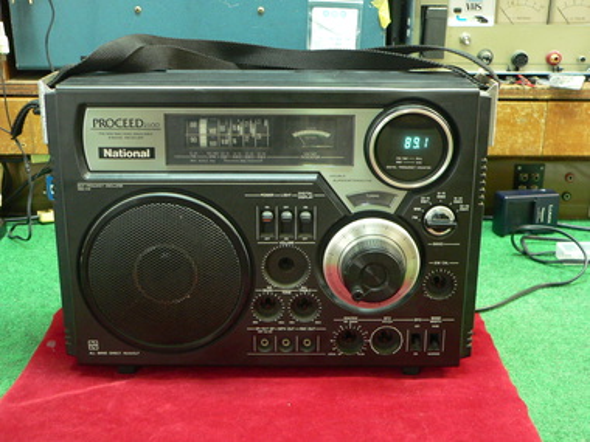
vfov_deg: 31.5
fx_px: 784
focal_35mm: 46
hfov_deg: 41.2
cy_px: 221
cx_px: 295
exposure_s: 1/4
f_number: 2.8
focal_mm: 7.6
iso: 200
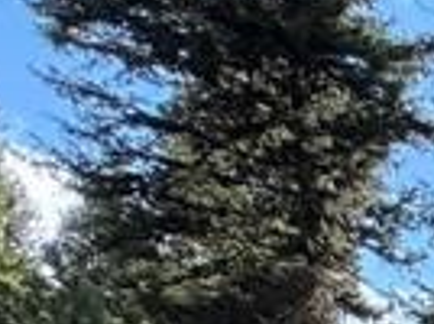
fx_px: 1339
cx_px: 1425
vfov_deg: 10.2
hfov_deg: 10.3
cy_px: 962
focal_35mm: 107
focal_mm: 2.22
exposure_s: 1/569
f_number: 2.2
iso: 40
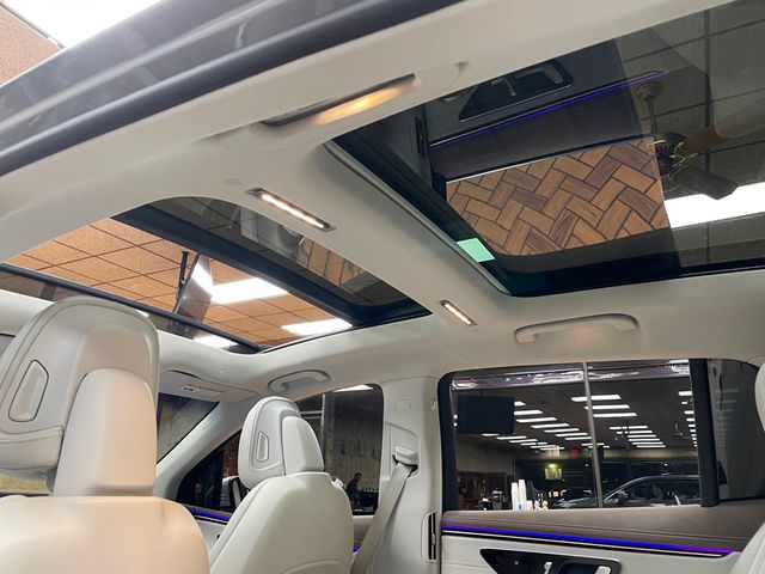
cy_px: 287
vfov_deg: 53.1
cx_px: 382
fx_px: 575
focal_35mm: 26
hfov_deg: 67.3
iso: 160
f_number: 1.6
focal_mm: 4.2
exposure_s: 1/60
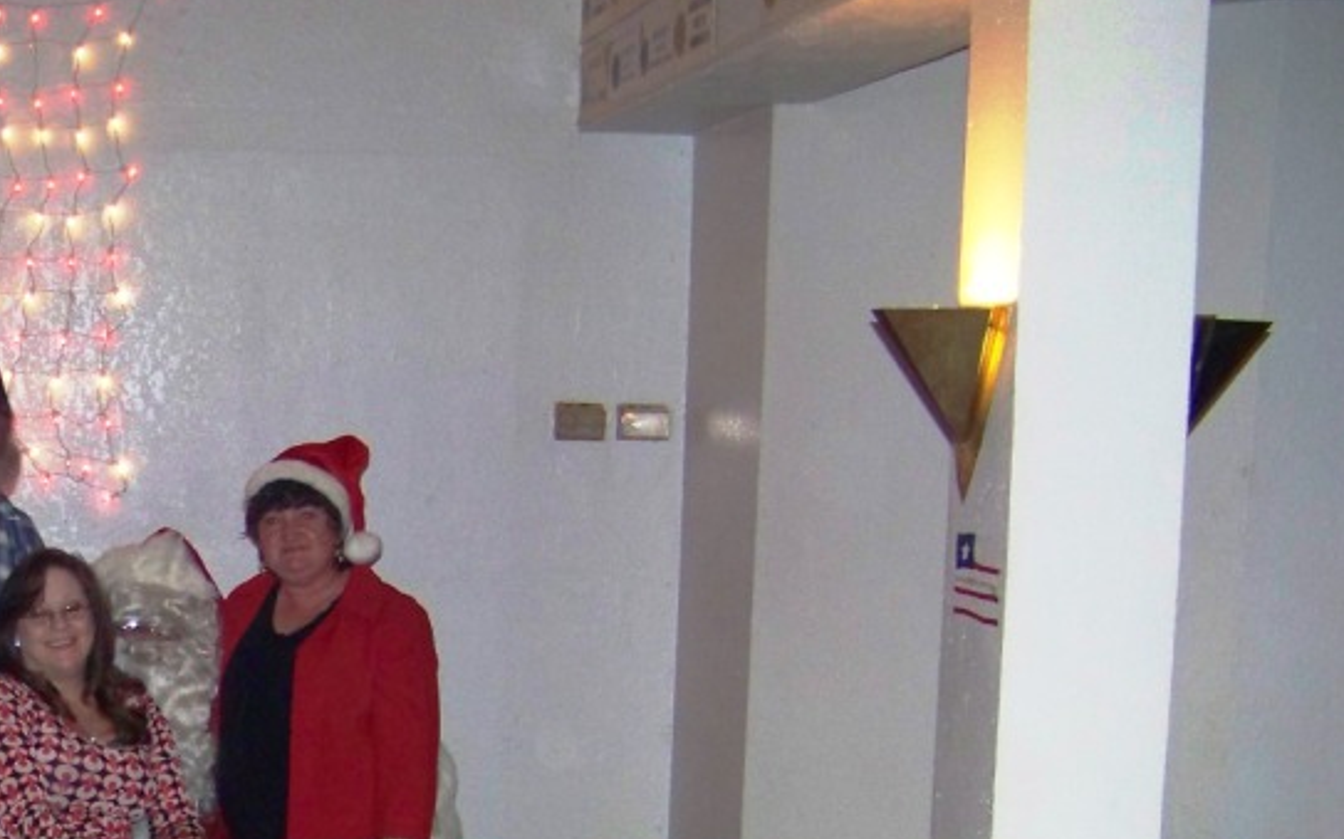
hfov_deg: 27.5
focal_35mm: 72
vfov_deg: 17.5
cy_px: 916
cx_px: 106
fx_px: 2636
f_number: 2.8
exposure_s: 1/30
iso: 200
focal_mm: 5.85
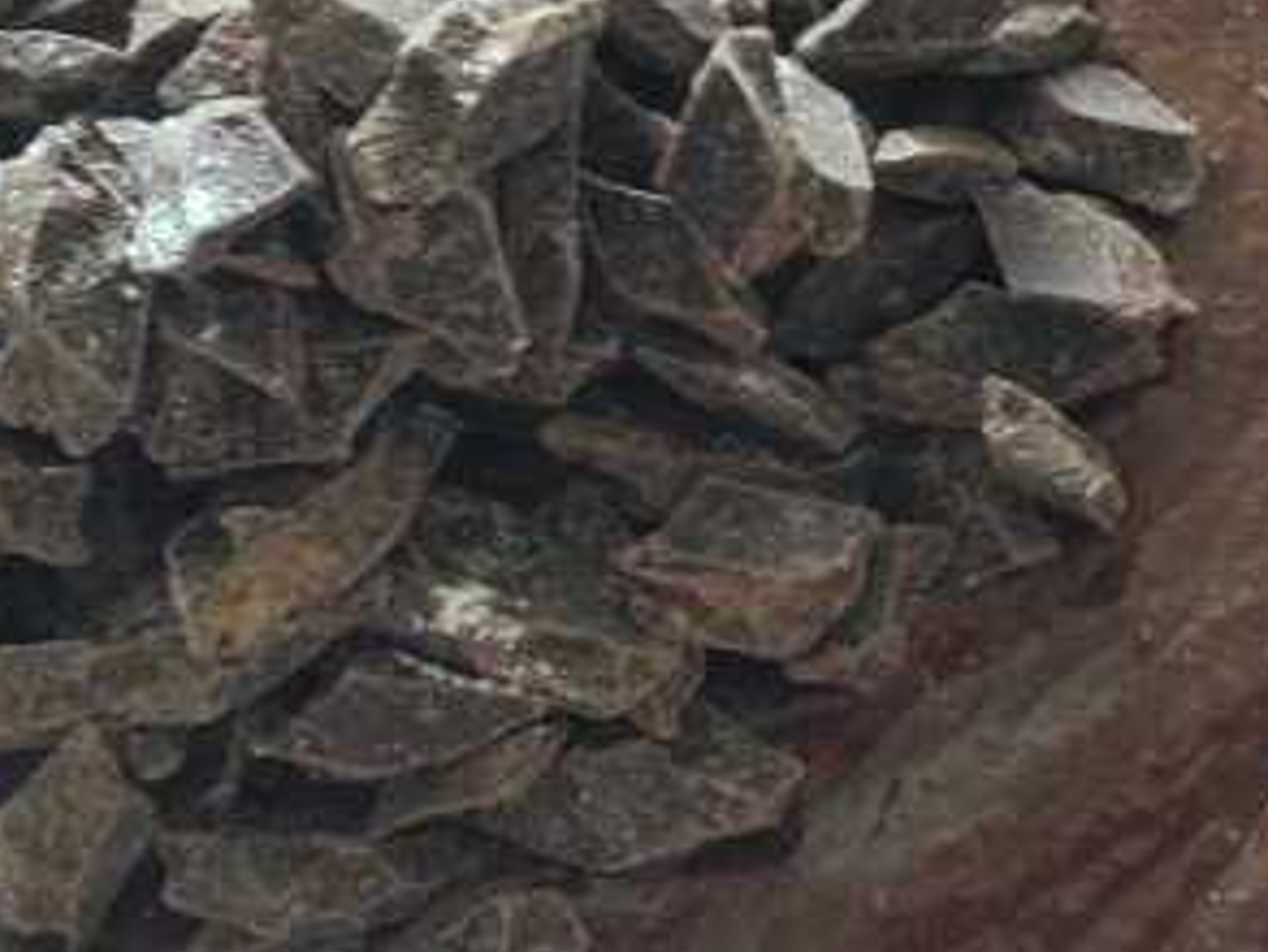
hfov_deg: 27.0
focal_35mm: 72
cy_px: 190
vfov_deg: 20.2
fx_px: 2638
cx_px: 775
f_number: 2.4
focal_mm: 4.12
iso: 125
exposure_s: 1/20
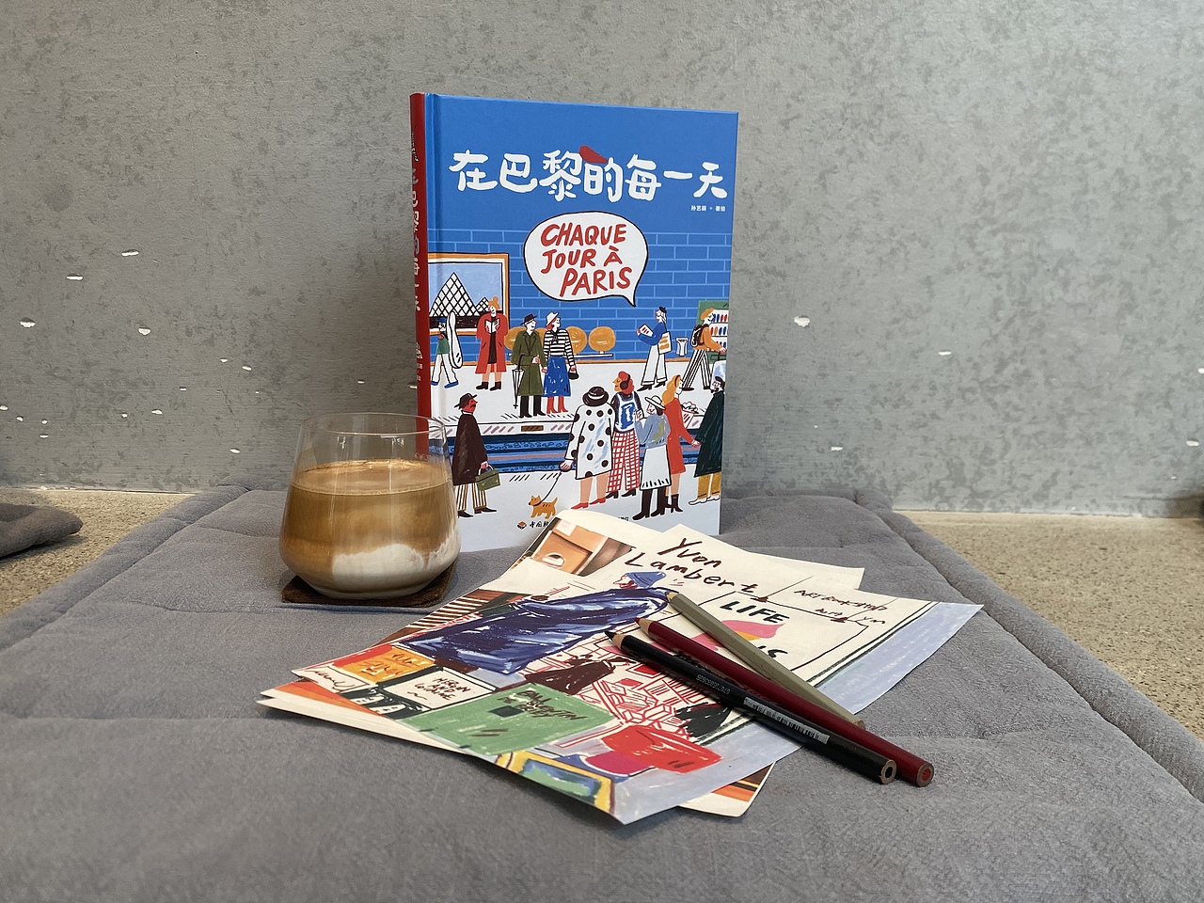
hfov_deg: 67.3
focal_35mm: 26
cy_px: 452
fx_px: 904
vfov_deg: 53.1
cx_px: 602
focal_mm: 4.25
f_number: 1.8
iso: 100
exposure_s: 1/100
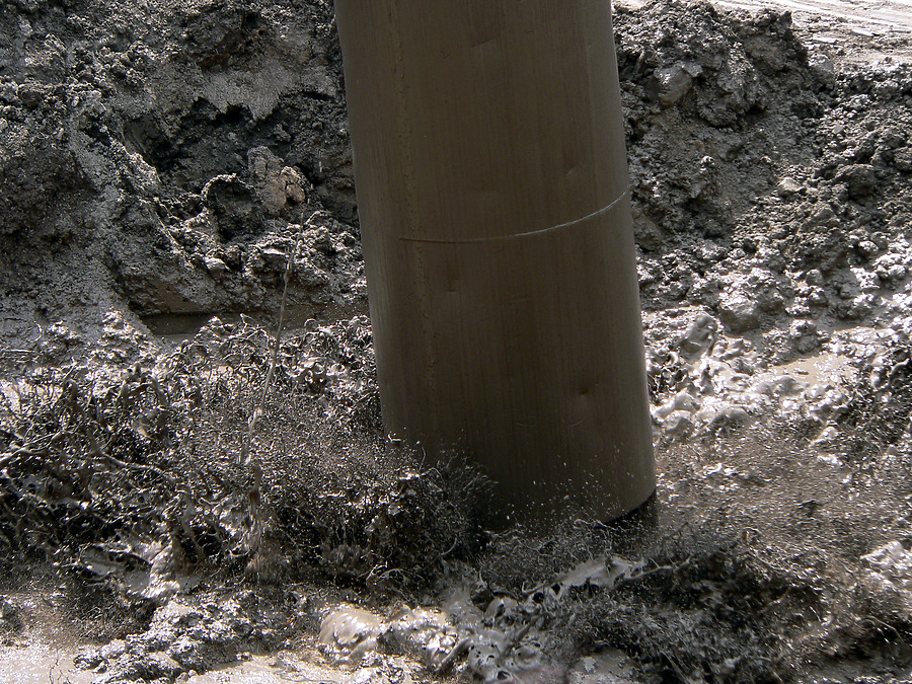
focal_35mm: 208
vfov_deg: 7.1
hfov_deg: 9.5
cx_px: 456
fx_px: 5480
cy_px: 342
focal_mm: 34.7
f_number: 4
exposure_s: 1/320
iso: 80
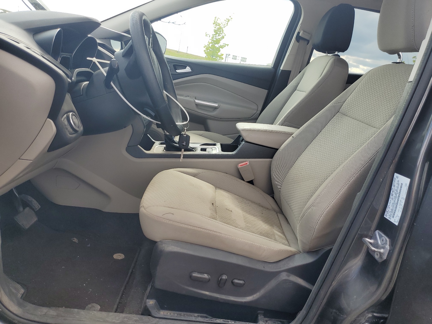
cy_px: 162
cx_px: 216
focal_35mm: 26
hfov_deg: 67.3
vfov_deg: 53.1
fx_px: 324
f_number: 1.5
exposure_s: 1/500
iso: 50
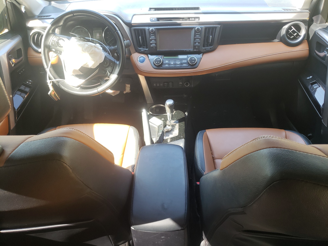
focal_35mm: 26
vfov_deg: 53.1
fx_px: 246
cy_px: 123
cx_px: 164
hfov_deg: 67.3
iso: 58
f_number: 1.5
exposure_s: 1/100
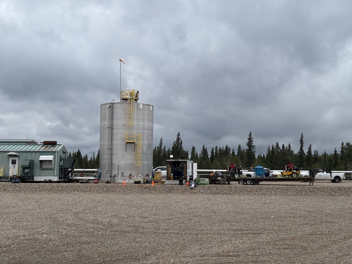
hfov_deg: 36.8
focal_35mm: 52
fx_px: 529
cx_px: 176
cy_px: 132
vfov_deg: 28.0
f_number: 1.6
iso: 32
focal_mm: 5.96
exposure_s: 1/1876
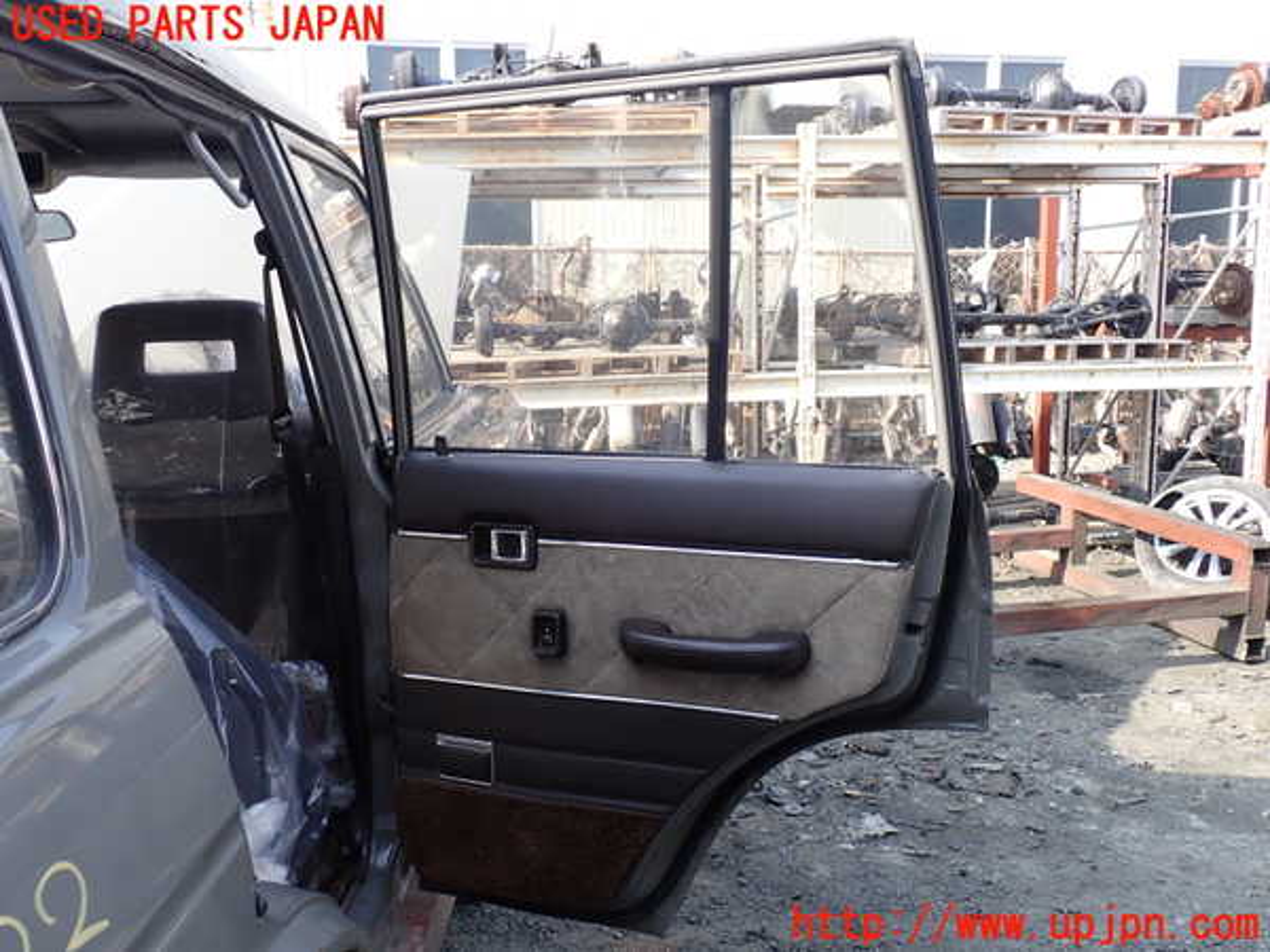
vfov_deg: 46.8
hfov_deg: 60.0
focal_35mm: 30
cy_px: 476
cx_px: 635
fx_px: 1101
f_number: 3.2
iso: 100
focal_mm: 5.4
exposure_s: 1/200
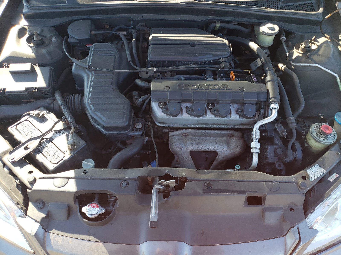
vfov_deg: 53.1
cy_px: 128
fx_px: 256
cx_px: 170
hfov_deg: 67.3
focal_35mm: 26
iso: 50
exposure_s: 1/250
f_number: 1.5
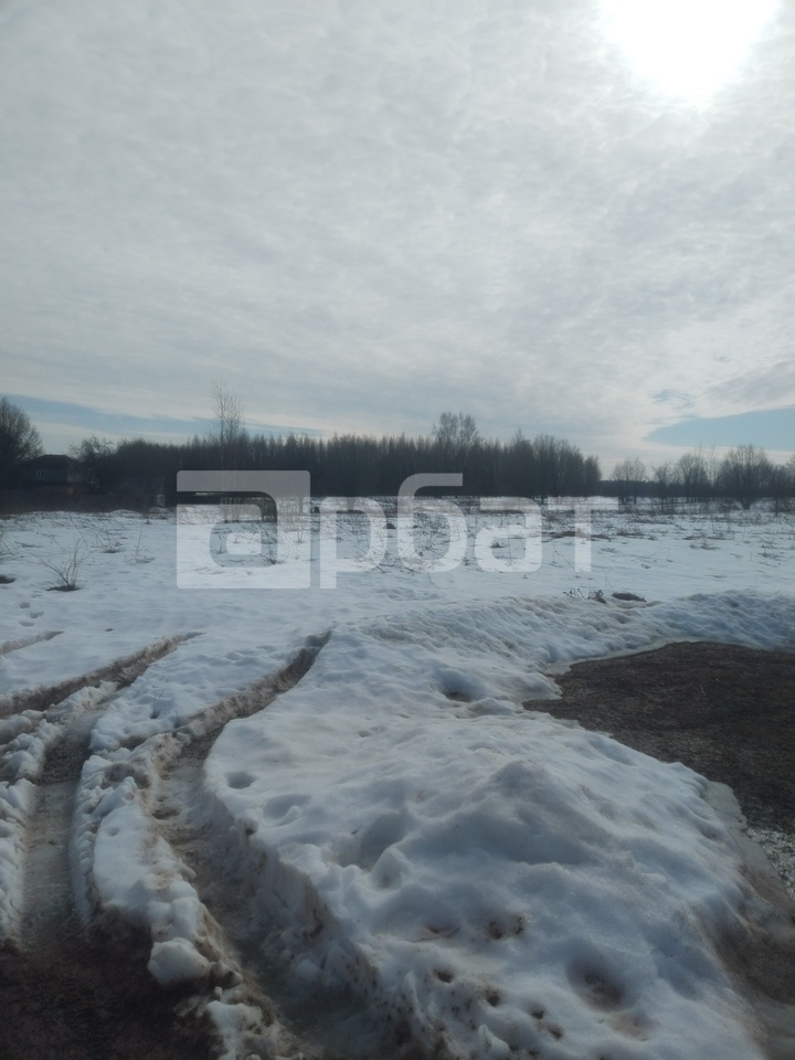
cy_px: 530
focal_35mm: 26
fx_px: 796
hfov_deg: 53.1
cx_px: 398
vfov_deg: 67.3
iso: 100
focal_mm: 4.75
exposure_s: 1/7990
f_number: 1.8
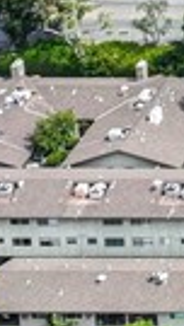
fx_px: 1716
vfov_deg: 9.8
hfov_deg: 5.3
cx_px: 782
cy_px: -417
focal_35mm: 198
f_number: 11
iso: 100
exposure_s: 1/100
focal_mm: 12.3
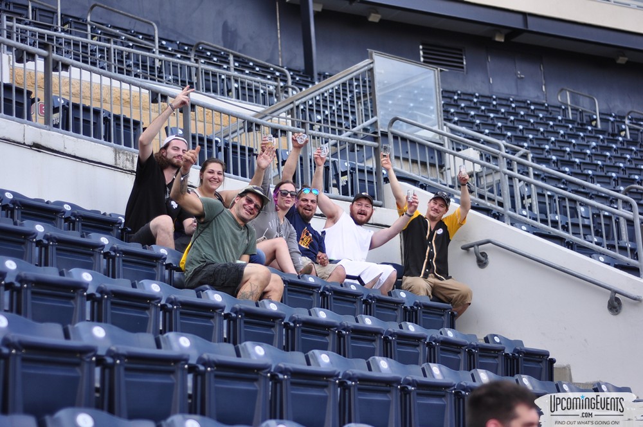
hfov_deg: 27.0
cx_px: 322
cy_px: 214
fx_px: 1338
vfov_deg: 18.1
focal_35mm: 75
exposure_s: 1/1250
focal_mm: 50
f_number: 1.8
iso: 200
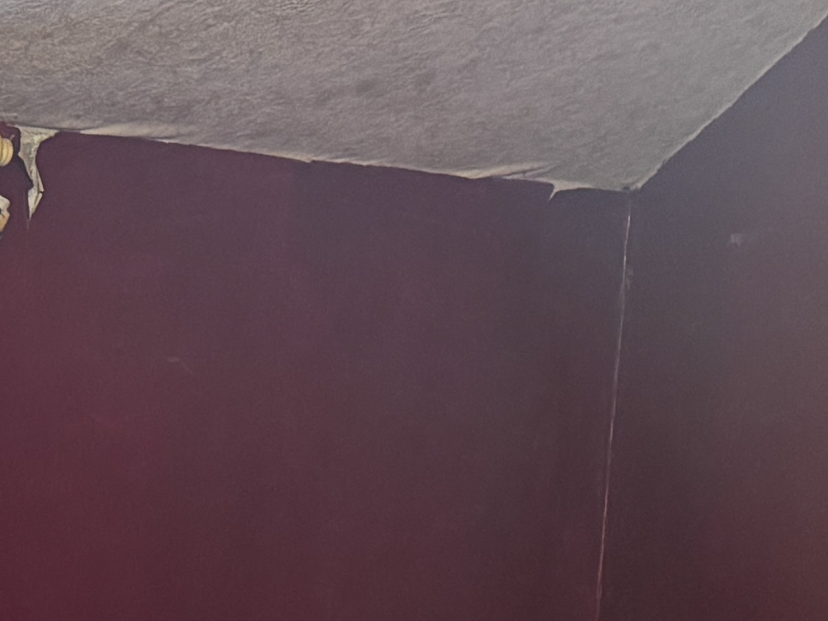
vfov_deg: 12.8
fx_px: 2655
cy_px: 866
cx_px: -379
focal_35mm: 111
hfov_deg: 16.3
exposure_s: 1/50
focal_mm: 6.76
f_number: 1.78
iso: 500
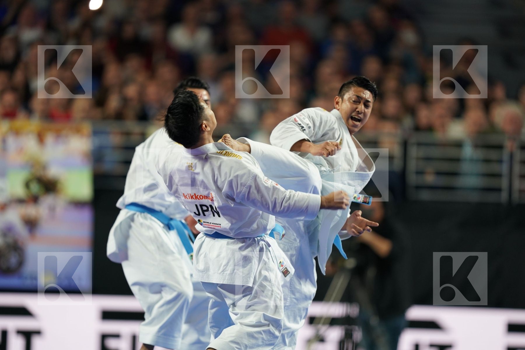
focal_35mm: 400
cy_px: 175
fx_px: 5833
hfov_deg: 5.2
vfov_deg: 3.4
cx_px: 262
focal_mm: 400
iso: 1000
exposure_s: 1/500
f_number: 2.8
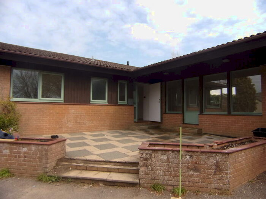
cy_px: 100
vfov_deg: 54.9
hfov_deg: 69.4
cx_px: 133
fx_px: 192
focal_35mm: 25
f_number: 3.5
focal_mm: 4.5
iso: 80
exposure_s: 1/800
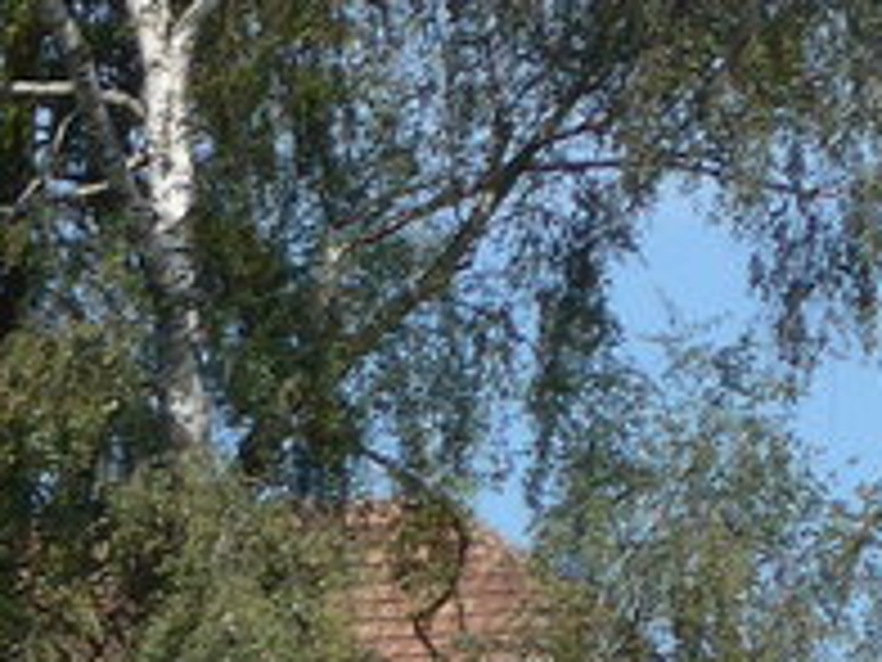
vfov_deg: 3.9
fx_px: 9682
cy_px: 1378
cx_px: -1580
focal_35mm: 380
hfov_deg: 5.0
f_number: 3.7
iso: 80
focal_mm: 12.7
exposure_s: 1/1000
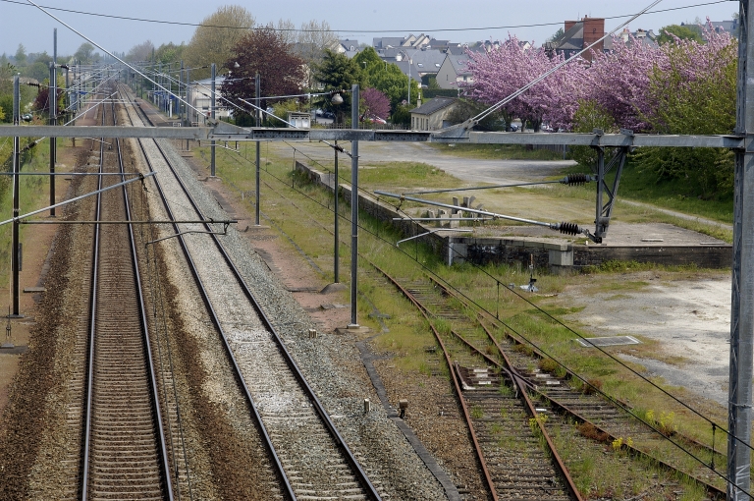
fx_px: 2196
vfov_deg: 13.0
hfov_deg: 19.5
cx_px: 377
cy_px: 250
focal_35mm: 105
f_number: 14
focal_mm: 70
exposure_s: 1/160
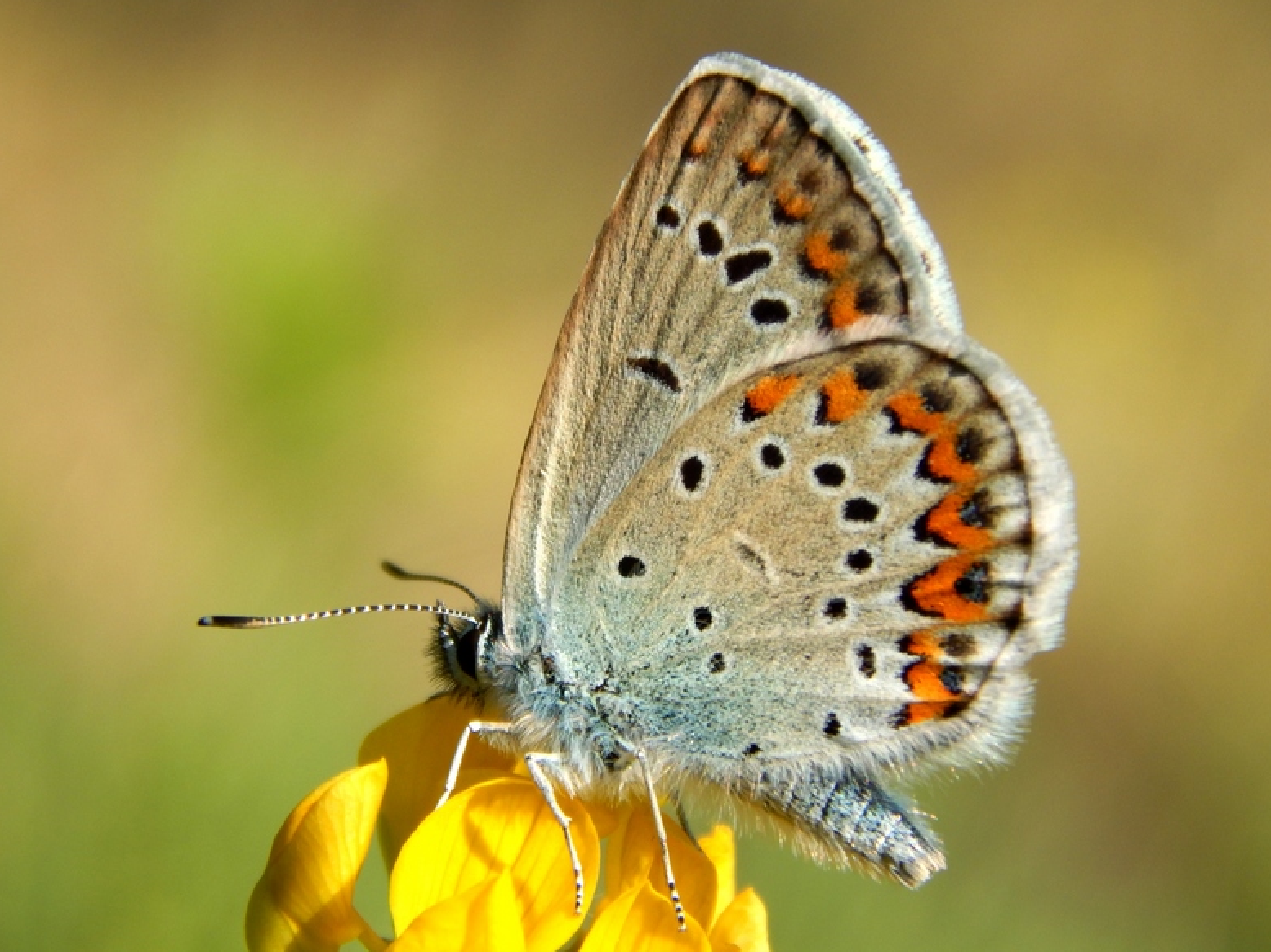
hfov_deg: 9.2
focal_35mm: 215
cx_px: 645
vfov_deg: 6.9
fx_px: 7892
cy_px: 475
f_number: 5.4
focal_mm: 37.1
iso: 125
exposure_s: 1/400
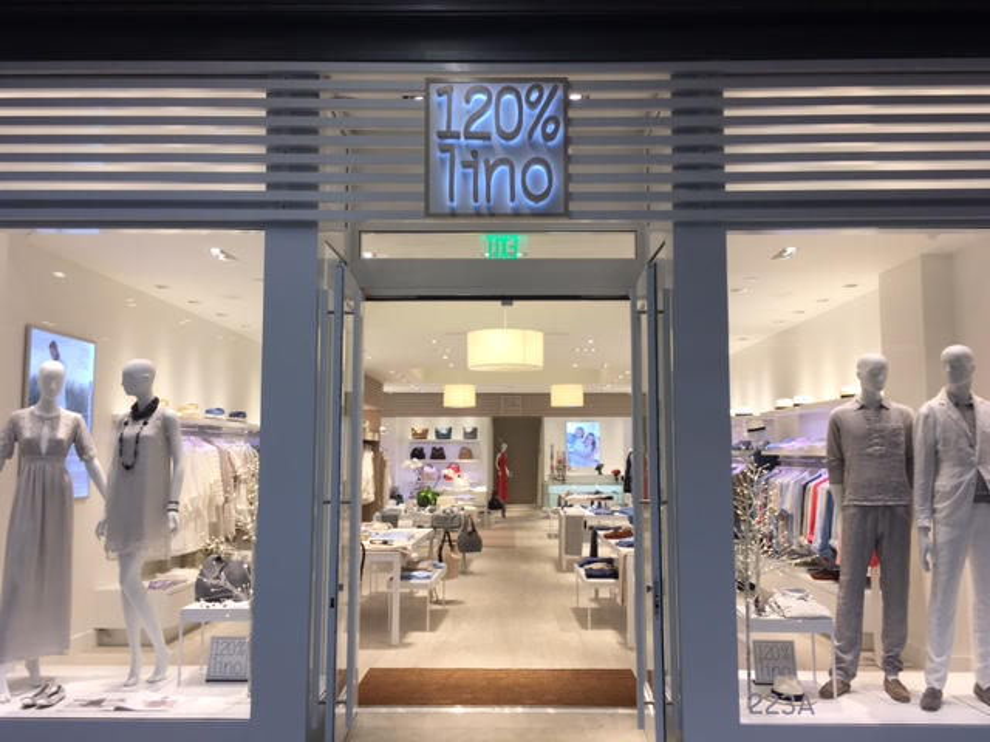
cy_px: 371
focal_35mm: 29
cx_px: 495
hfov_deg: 61.7
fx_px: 829
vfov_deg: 48.2
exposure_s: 1/60
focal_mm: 4.15
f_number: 2.2
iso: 25
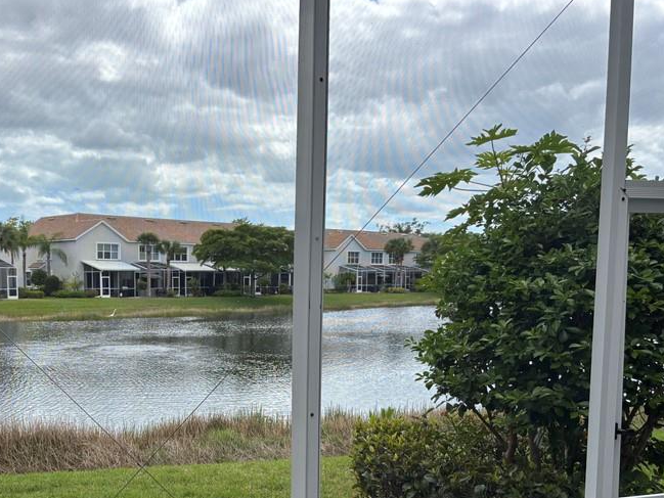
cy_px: 350
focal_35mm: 41
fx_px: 787
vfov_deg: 34.7
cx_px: 175
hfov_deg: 44.4
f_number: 1.6
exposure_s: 1/2062
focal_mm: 5.96
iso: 50
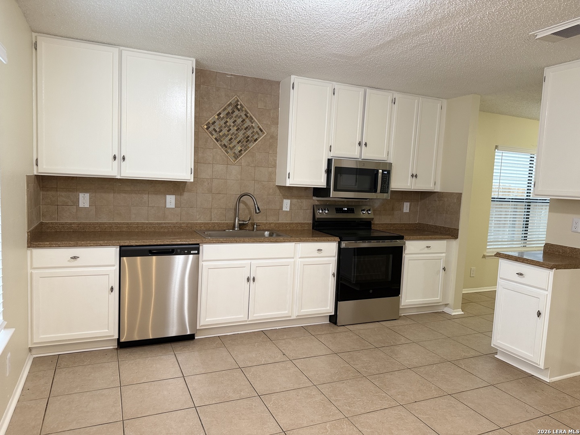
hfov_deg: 71.6
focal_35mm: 24
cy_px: 218
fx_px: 402
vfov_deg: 56.8
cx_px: 290
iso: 160
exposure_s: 1/60
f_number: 1.78
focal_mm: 6.76
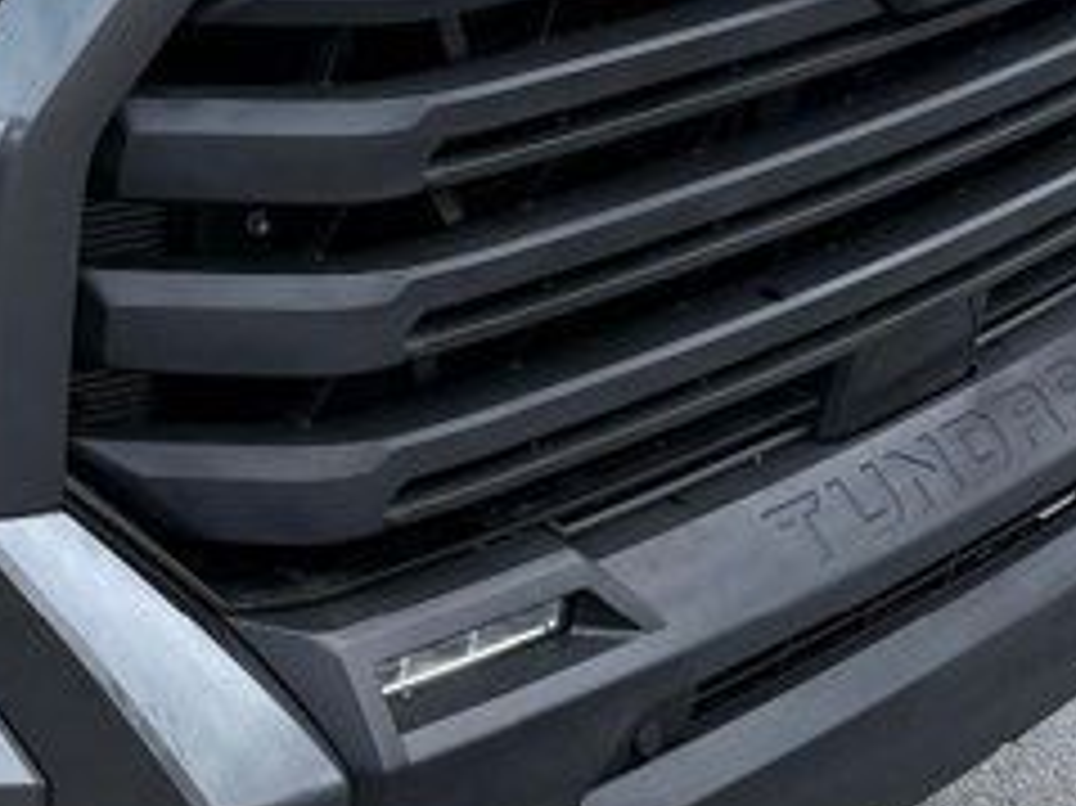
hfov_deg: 17.4
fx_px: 3200
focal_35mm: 103
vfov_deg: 14.0
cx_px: -482
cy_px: -135
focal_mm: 6.76
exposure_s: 1/3145
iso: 100
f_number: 1.78
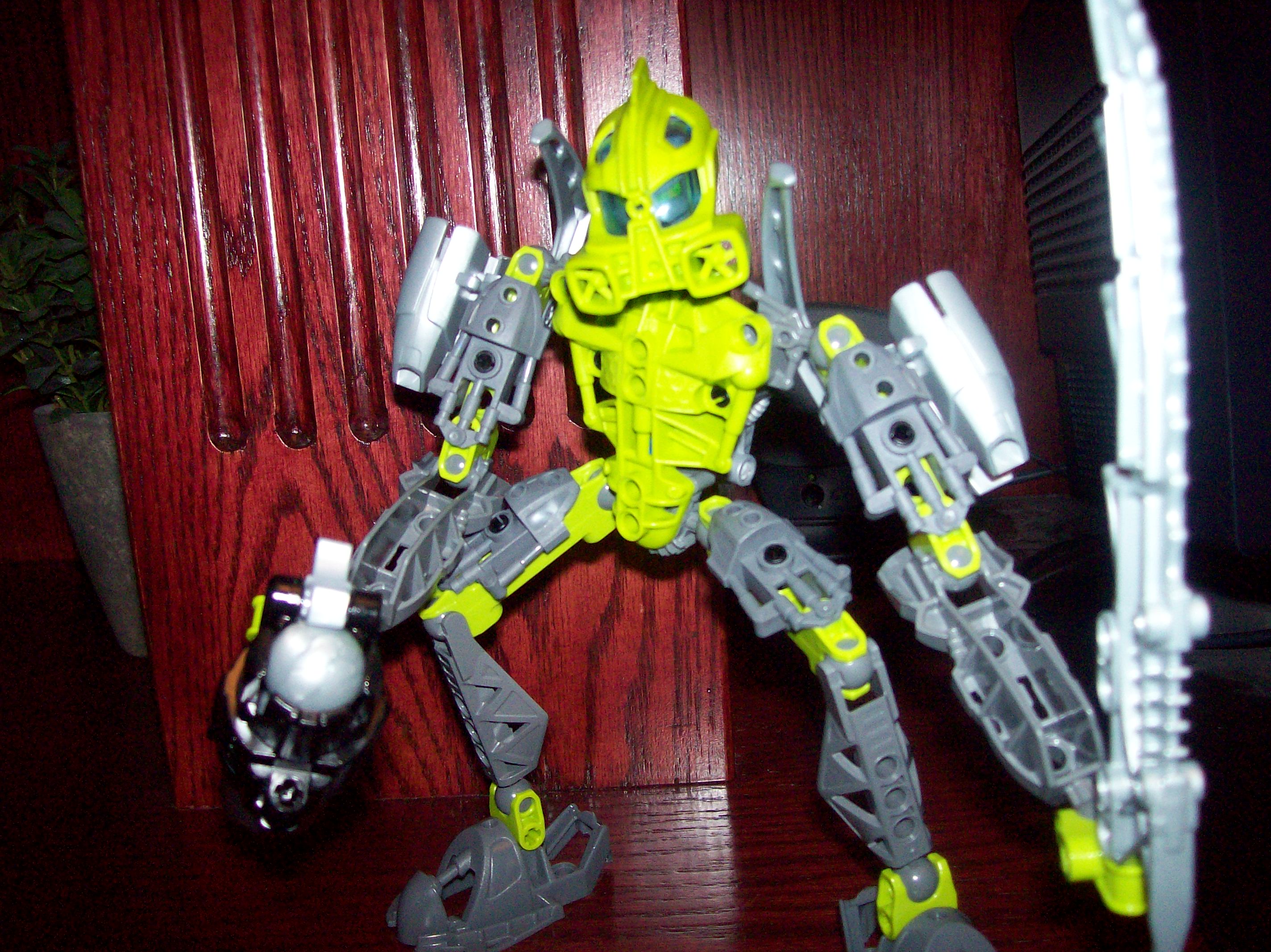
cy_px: 476
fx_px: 1321
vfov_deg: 39.6
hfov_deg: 51.4
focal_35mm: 36
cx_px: 636
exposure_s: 1/64
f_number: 2.7
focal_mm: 6
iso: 140
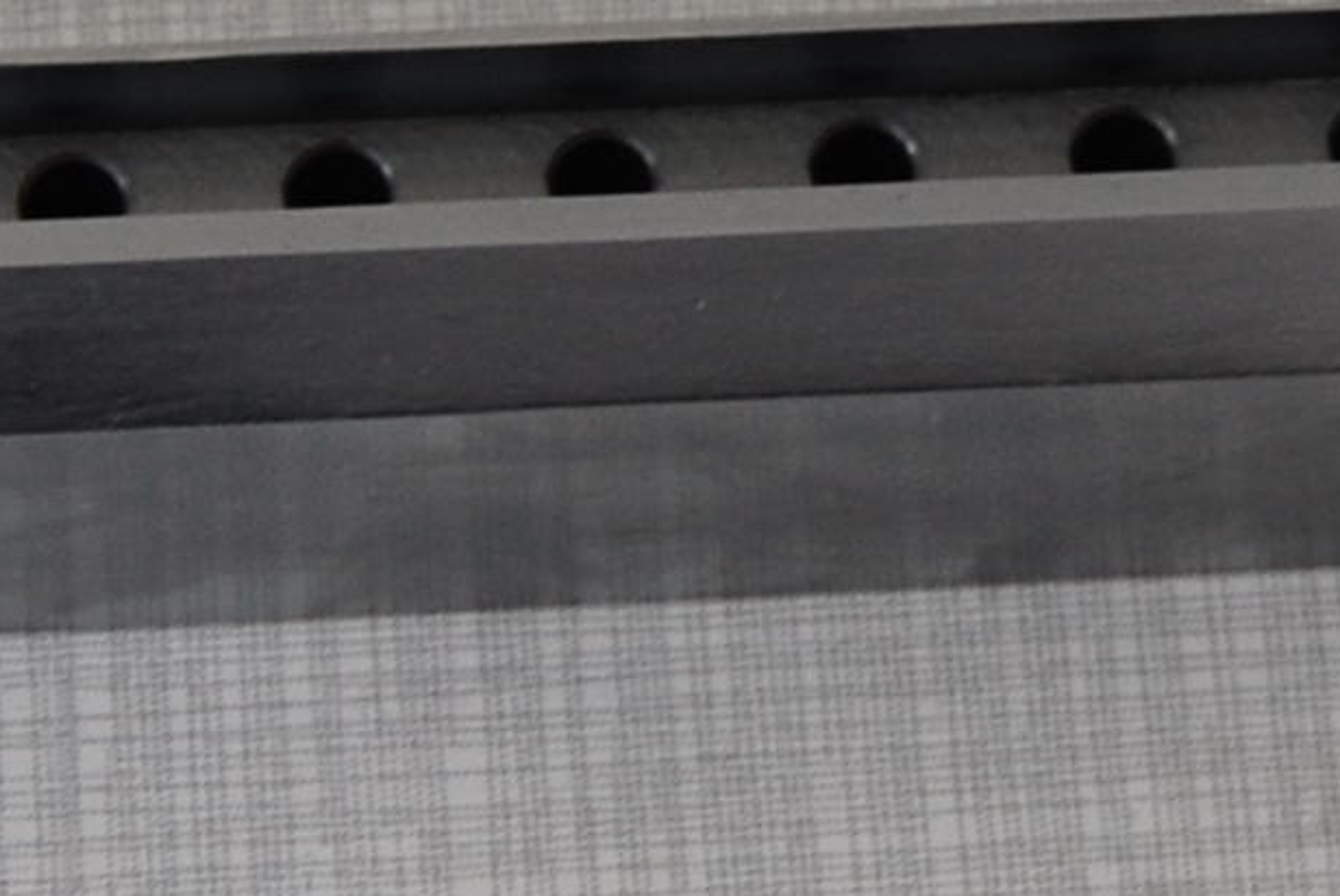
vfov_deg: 5.2
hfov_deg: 7.7
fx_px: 9836
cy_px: 17
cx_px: 1475
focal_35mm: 264
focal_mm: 28
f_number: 4.2
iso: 200
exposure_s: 1/80
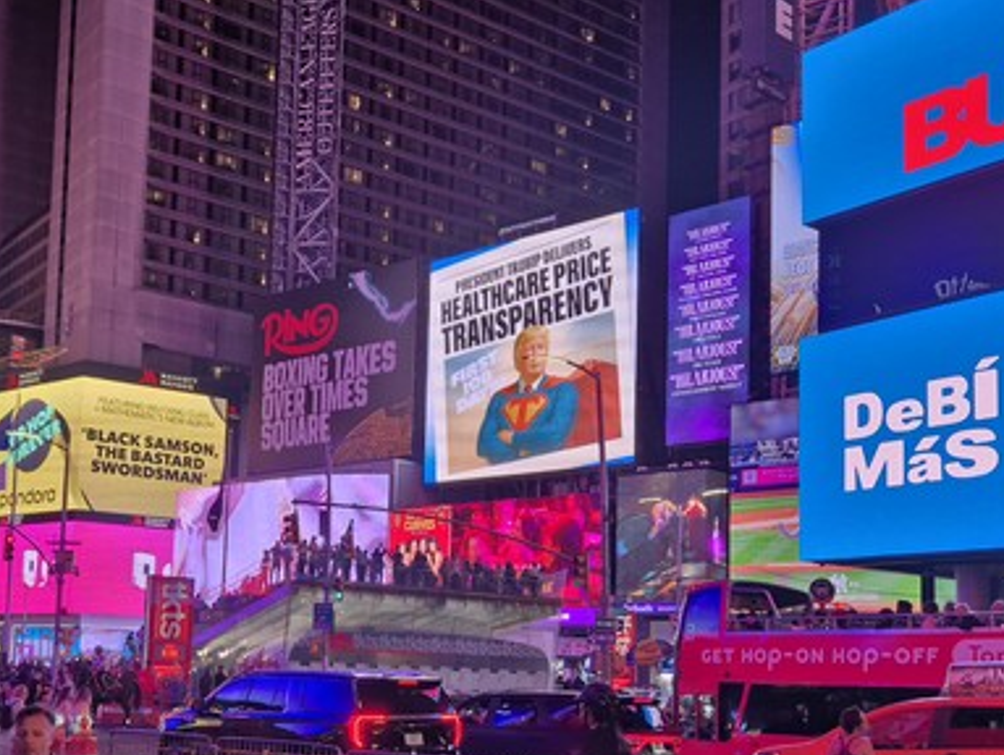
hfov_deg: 44.2
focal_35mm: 42
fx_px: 1219
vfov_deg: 33.8
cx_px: 343
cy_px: 557
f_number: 1.8
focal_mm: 5.4
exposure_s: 1/196
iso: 50
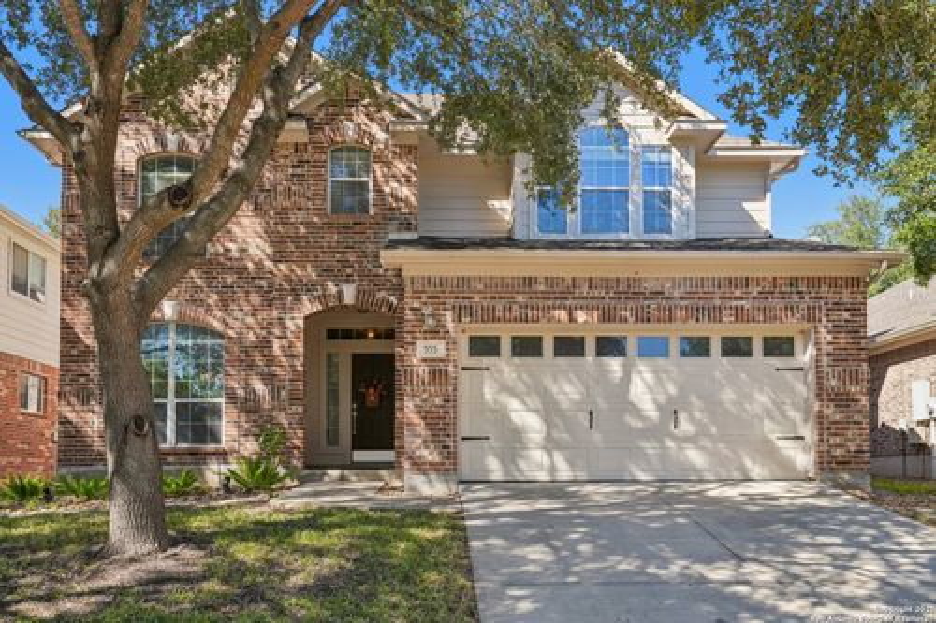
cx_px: 468
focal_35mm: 29
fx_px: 754
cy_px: 312
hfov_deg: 63.7
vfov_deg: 44.9
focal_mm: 29
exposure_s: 1/125
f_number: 8
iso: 200
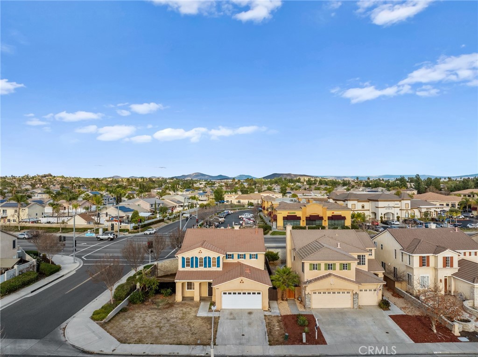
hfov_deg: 71.6
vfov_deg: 56.7
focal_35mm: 24
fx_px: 331
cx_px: 239
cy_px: 178
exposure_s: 1/1000
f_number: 4.5
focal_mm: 12.29
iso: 200
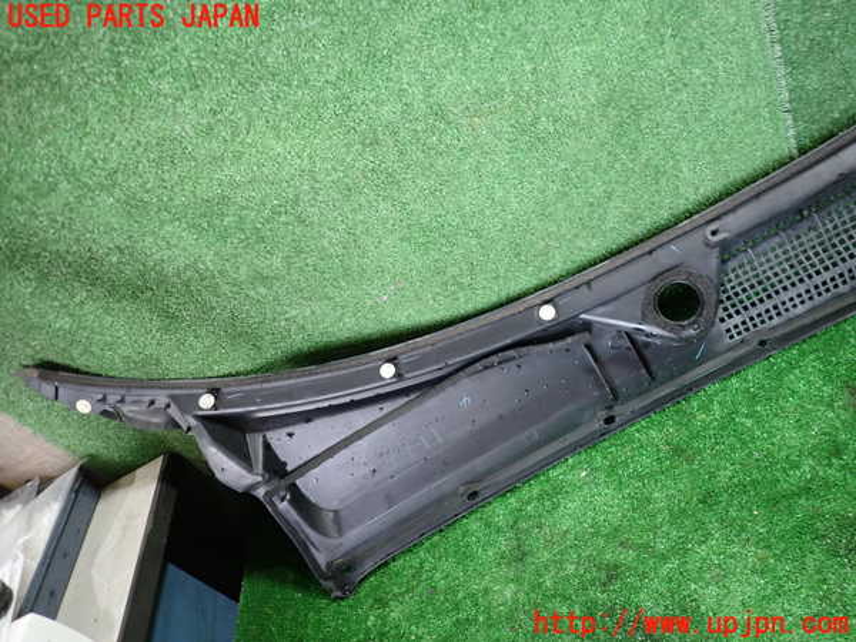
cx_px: 428
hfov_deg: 69.4
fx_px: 618
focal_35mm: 25
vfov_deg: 54.9
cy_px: 321
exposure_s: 1/30
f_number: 2
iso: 250
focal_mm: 4.5
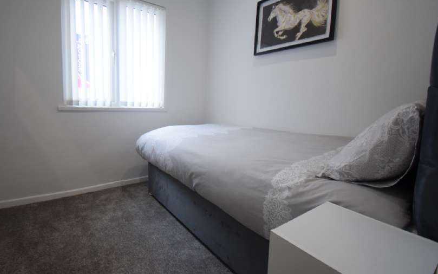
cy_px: 125
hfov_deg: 94.0
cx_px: 196
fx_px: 203
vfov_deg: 67.9
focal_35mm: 17
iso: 1000
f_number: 4.5
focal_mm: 10
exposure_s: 1/60
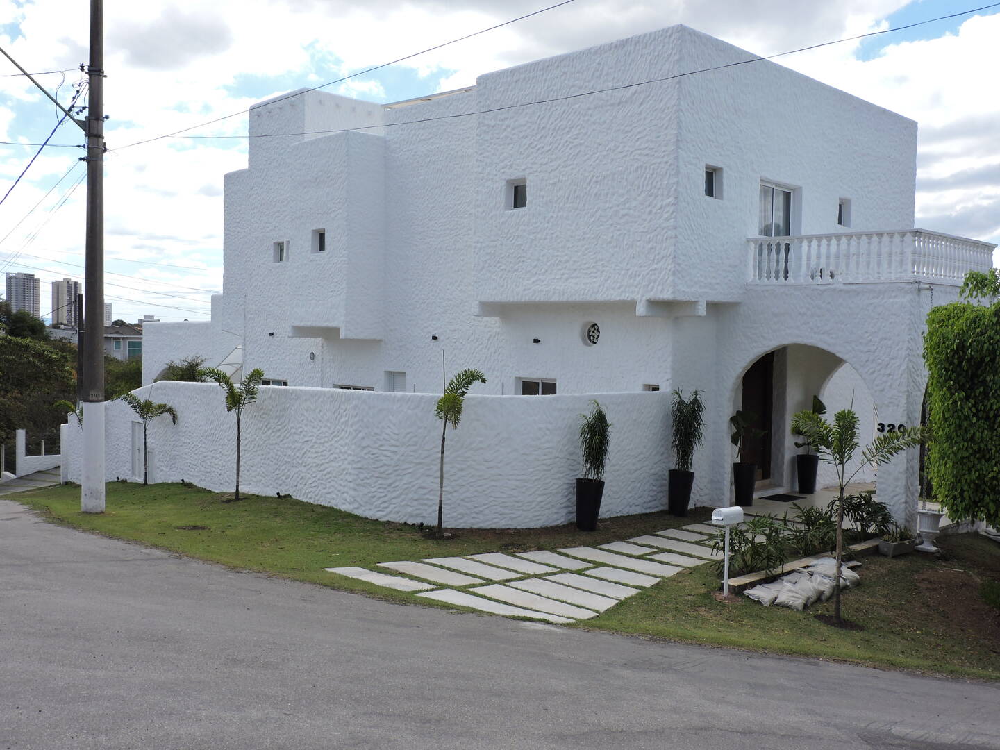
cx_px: 500
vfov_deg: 42.9
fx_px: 953
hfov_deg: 55.4
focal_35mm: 33
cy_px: 375
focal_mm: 5.9
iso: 100
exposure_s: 1/1000
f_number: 3.2
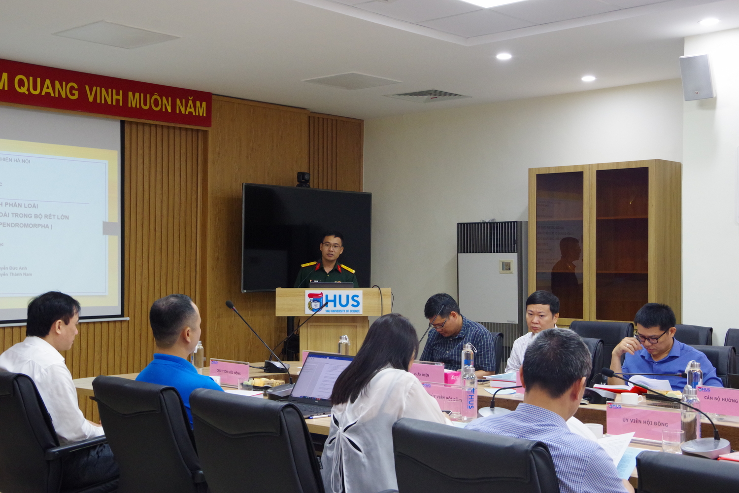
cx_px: 370
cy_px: 246
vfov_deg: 29.2
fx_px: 944
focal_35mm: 46
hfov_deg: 42.7
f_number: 8
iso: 3200
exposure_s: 1/80
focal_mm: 31
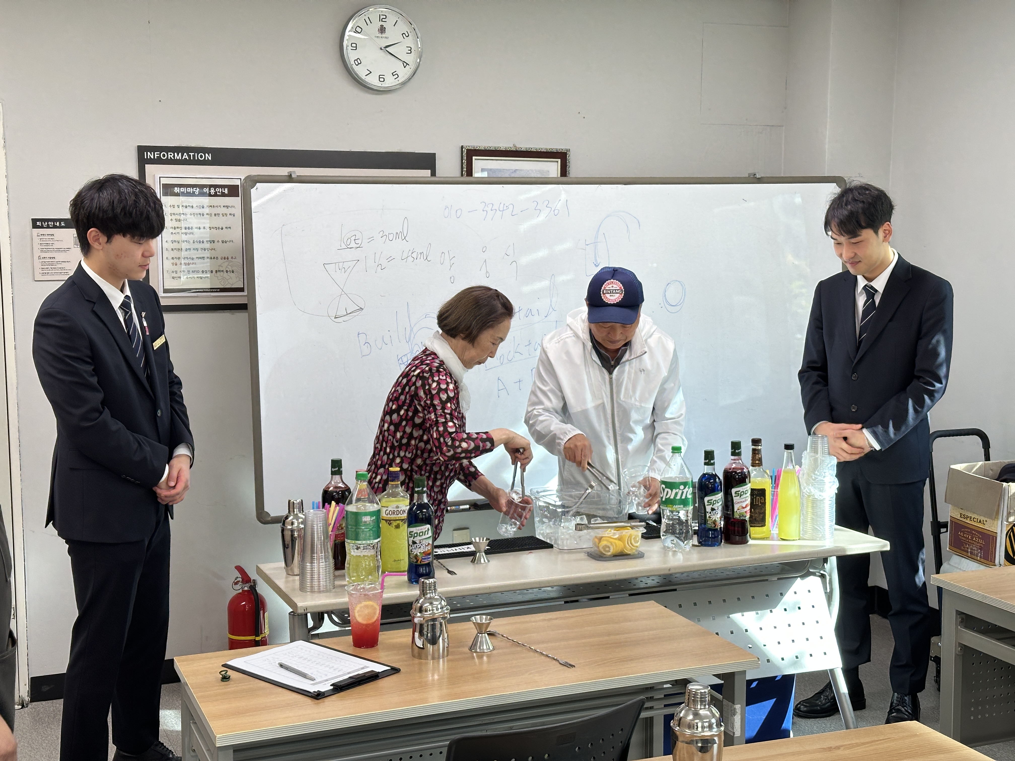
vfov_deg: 30.3
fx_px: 1407
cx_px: 508
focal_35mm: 48
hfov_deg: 39.7
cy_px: 380
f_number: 1.78
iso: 64
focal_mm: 6.86
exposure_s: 1/120
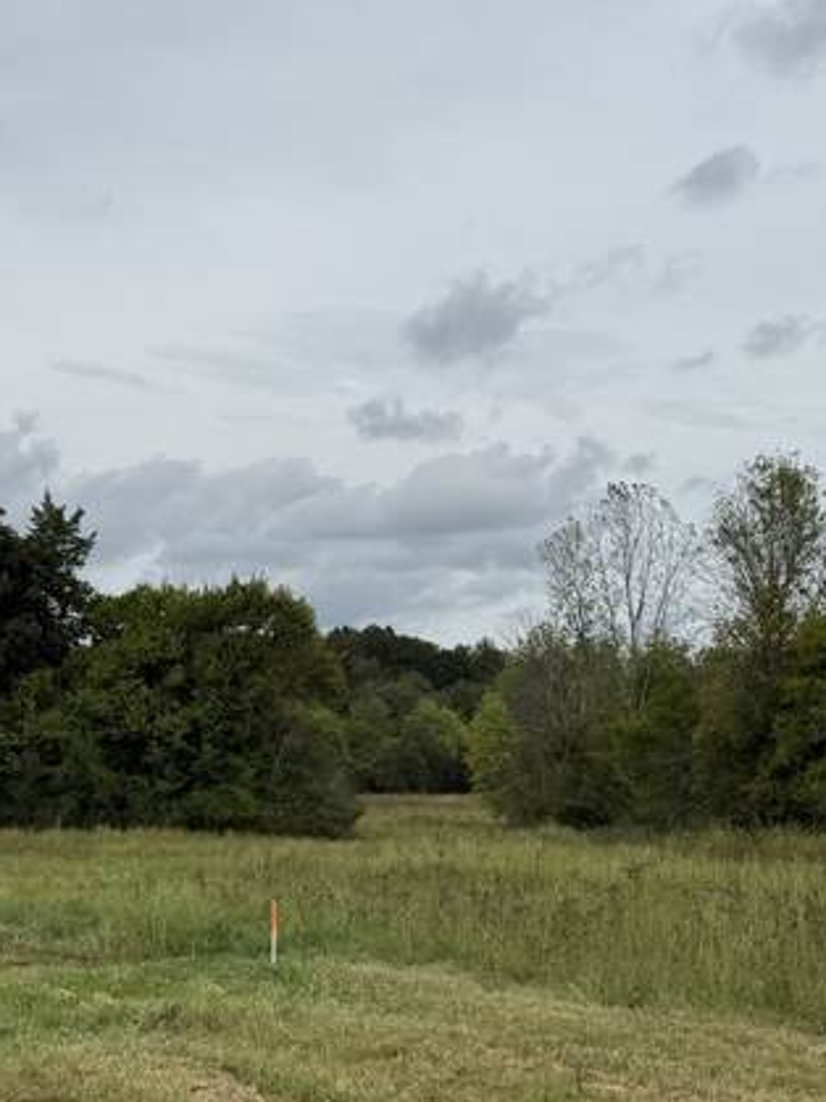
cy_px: 605
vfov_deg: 34.9
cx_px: 418
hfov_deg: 26.5
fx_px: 1751
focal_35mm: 55
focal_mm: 6.76
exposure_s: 1/7092
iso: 80
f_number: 1.78
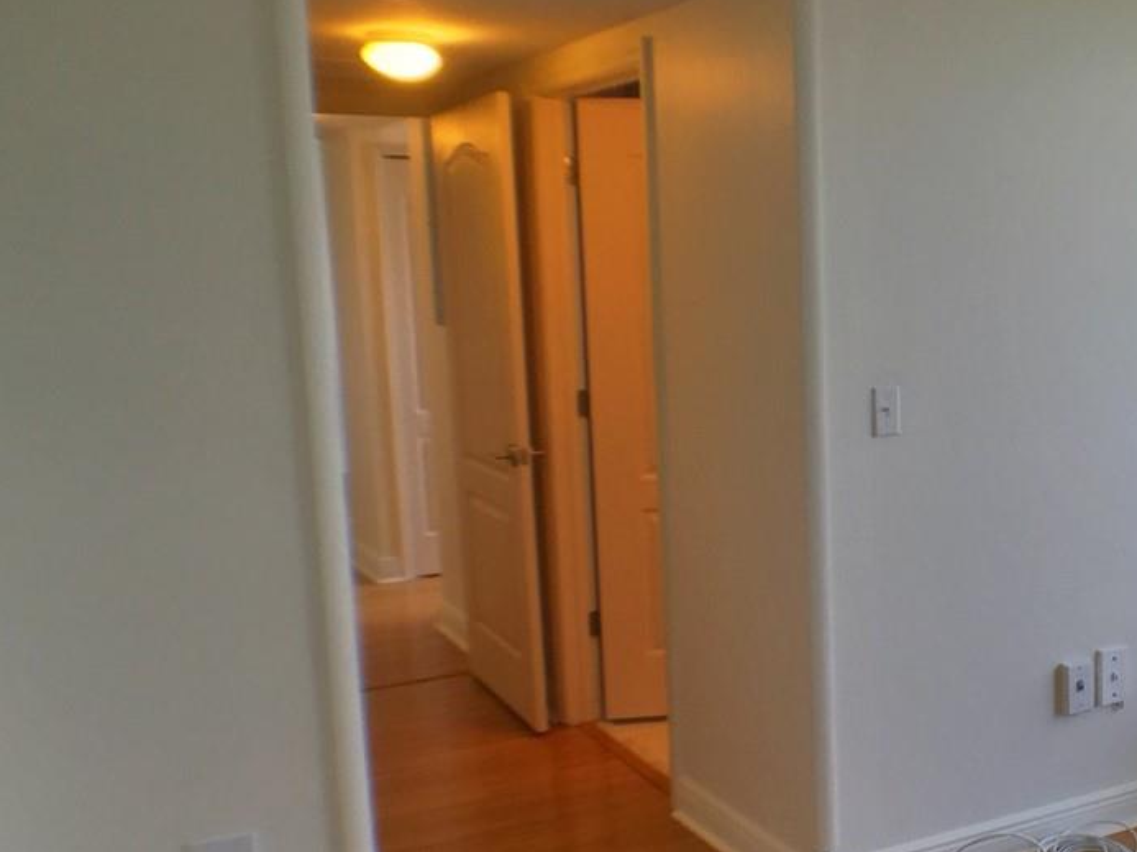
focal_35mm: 67
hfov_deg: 28.1
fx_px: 2200
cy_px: 529
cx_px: 968
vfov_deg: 21.9
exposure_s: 1/359
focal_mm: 4.15
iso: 32
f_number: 2.2
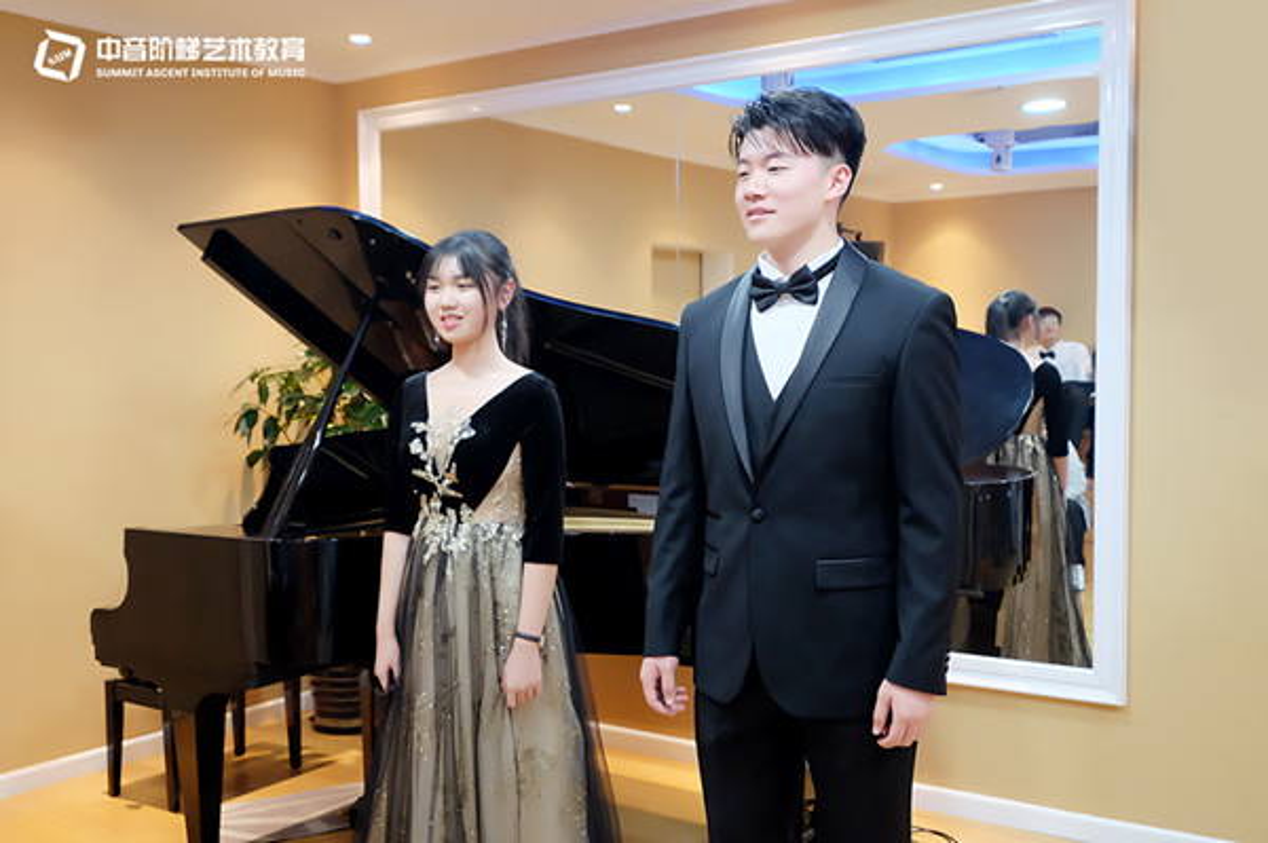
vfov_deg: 36.8
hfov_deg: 53.2
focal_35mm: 36
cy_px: 422
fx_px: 1267
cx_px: 634
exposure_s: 1/50
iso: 2500
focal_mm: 24
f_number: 4
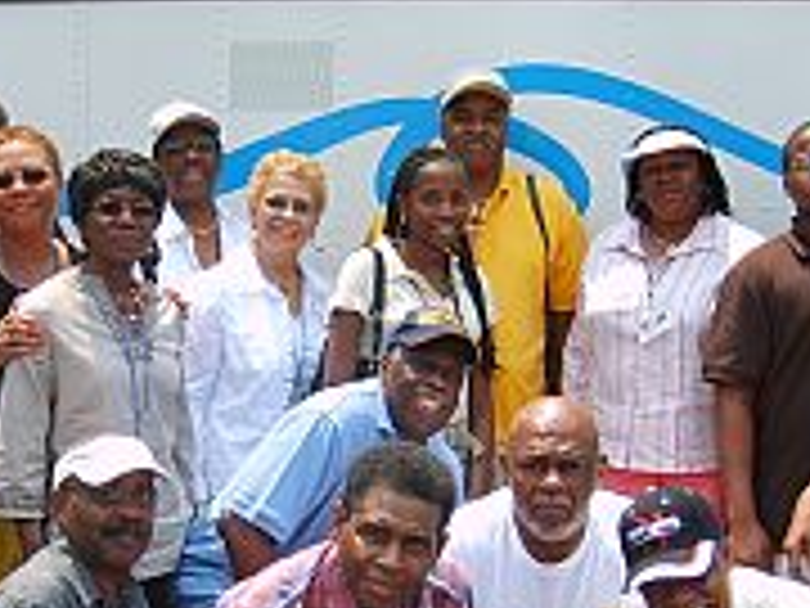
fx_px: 1966
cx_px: 346
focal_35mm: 84
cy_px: 486
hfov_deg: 23.3
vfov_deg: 17.4
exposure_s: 1/350
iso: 50
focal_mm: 5.8
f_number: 2.8
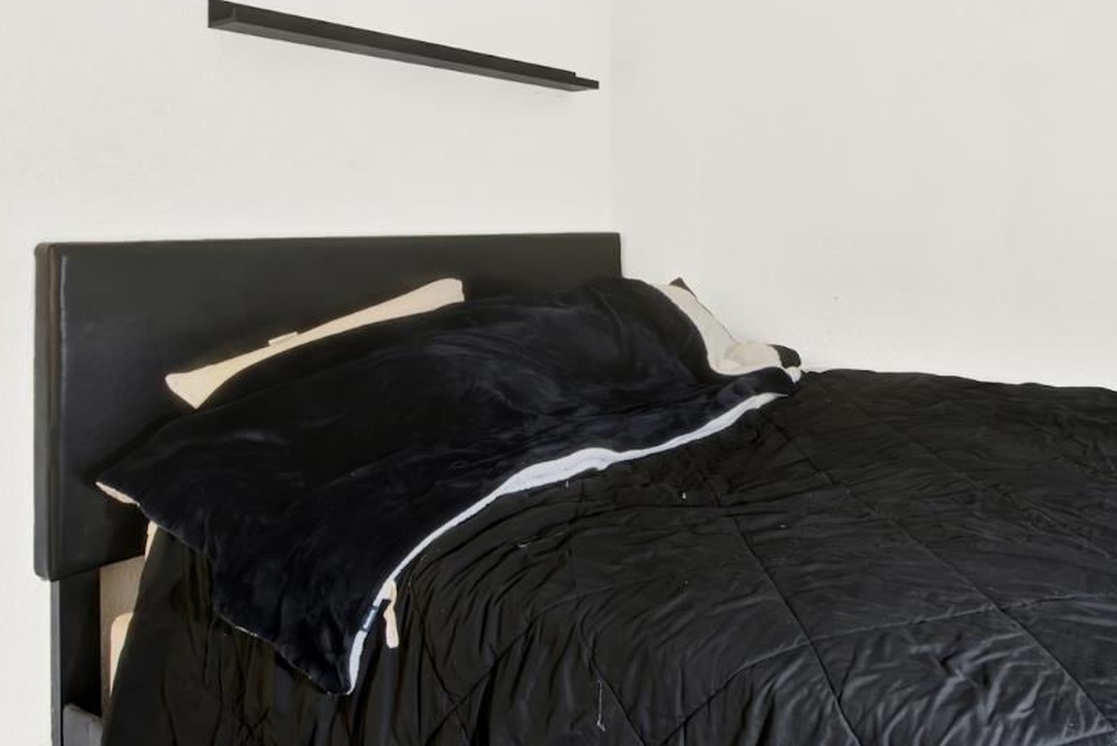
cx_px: 807
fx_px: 807
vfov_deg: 48.2
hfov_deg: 66.0
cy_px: 211
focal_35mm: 26
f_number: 14
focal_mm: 14
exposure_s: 13
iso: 100
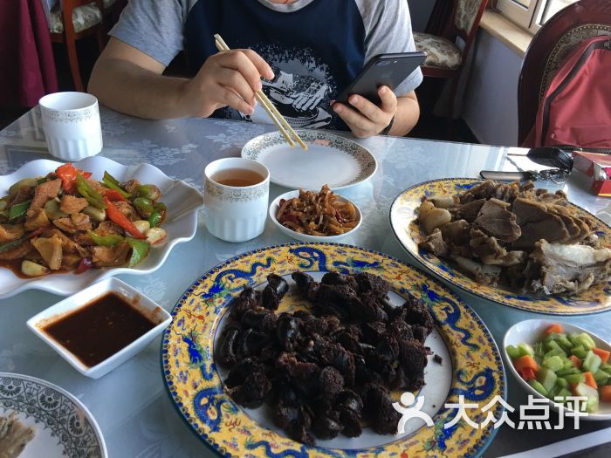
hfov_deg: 61.7
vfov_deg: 48.2
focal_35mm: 29
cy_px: 229
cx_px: 306
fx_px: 512
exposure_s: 1/33
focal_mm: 4.15
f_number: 2.2
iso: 50
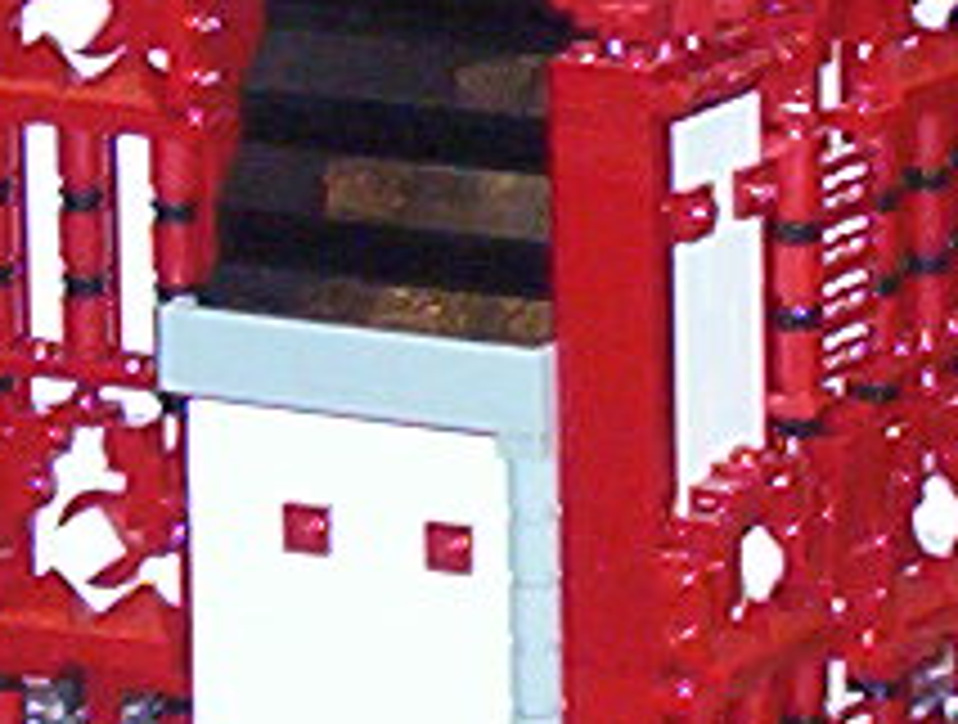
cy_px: -4
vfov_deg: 3.6
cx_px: 1678
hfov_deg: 4.7
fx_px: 11462
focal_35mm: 413
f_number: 2.97
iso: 140
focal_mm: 7.1
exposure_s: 1/69.5
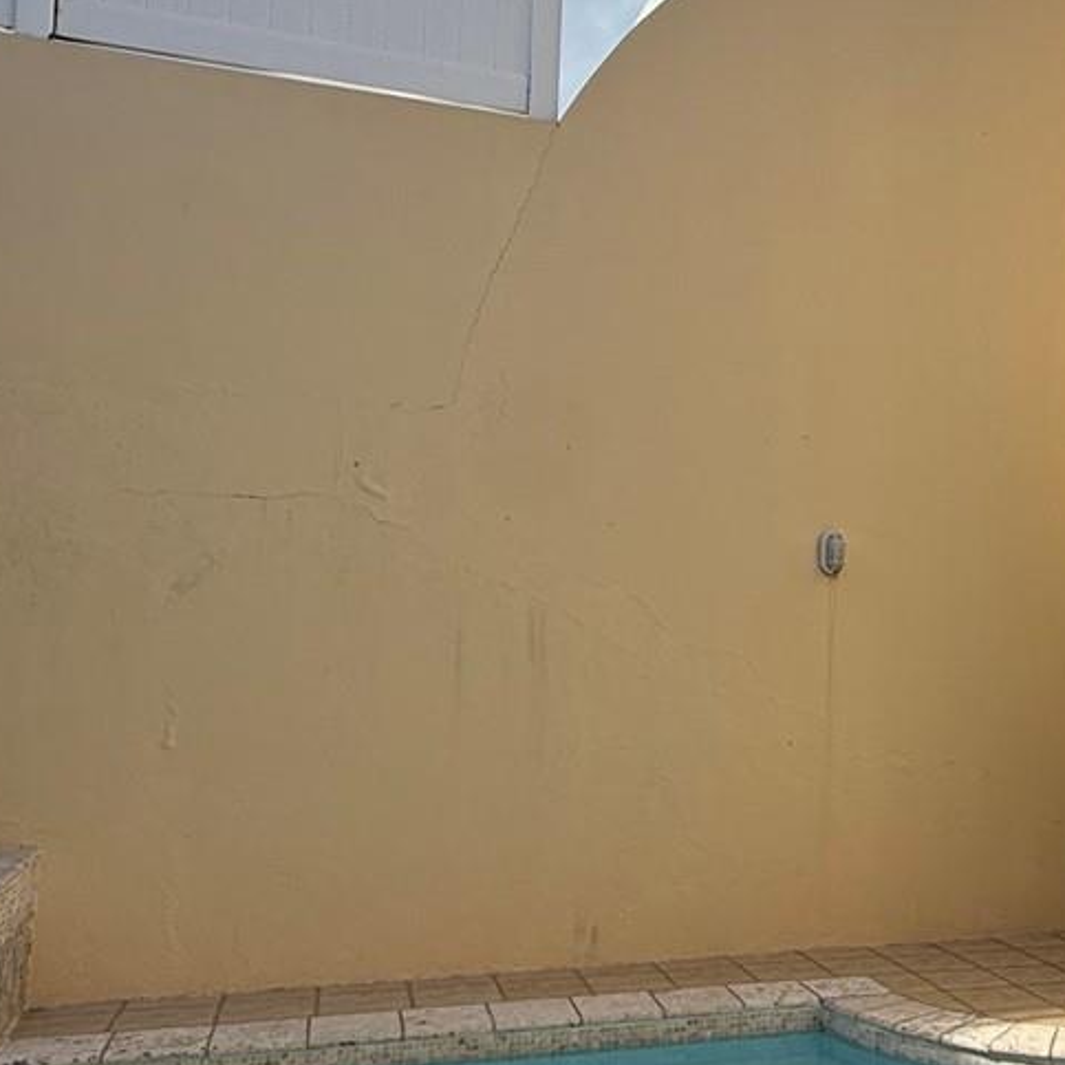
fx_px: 1427
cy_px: 573
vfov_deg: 40.9
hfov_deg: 38.6
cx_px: 919
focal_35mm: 41
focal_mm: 2.22
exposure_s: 1/1105
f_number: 2.2
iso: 50
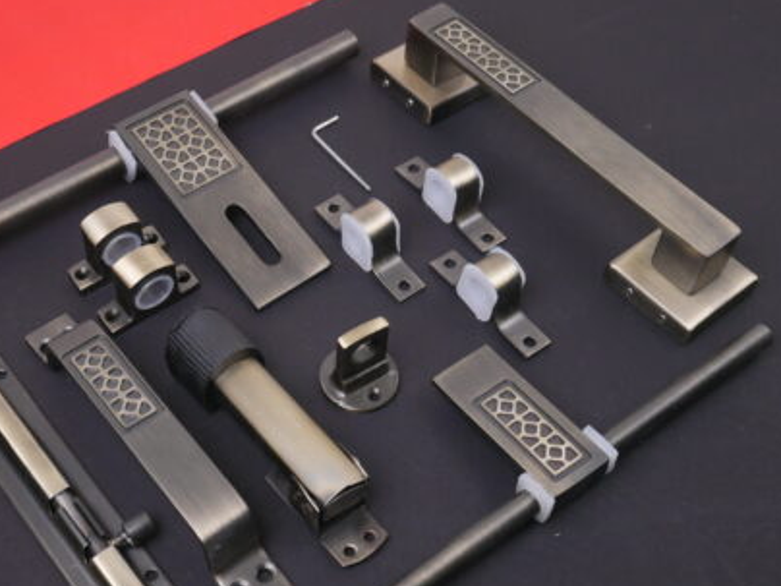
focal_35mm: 52
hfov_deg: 36.7
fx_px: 1173
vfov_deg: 28.0
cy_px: 310
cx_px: 315
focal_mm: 21
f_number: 7.1
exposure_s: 1/30
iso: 1000
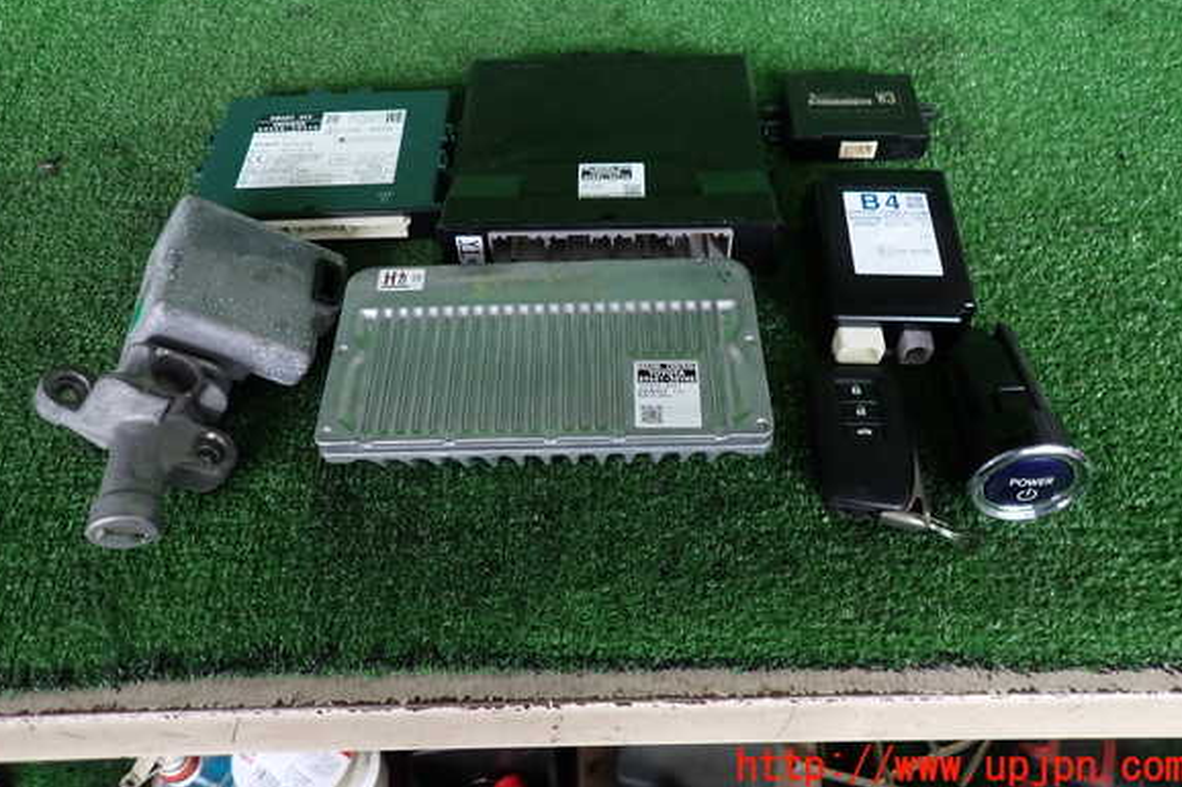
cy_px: 333
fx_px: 886
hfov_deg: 67.4
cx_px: 585
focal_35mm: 27
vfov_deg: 47.7
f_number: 2
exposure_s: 1/60
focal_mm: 4.5
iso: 200
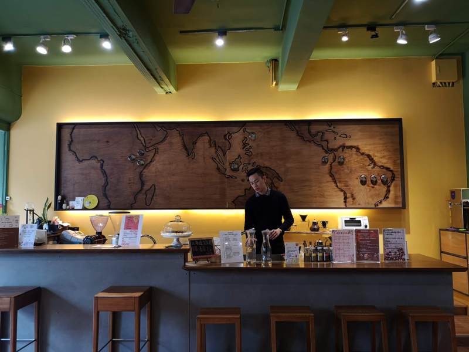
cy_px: 176
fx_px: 366
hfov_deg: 65.3
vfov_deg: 51.4
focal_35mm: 27
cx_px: 234
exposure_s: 1/60
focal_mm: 3.95
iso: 125
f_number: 1.8
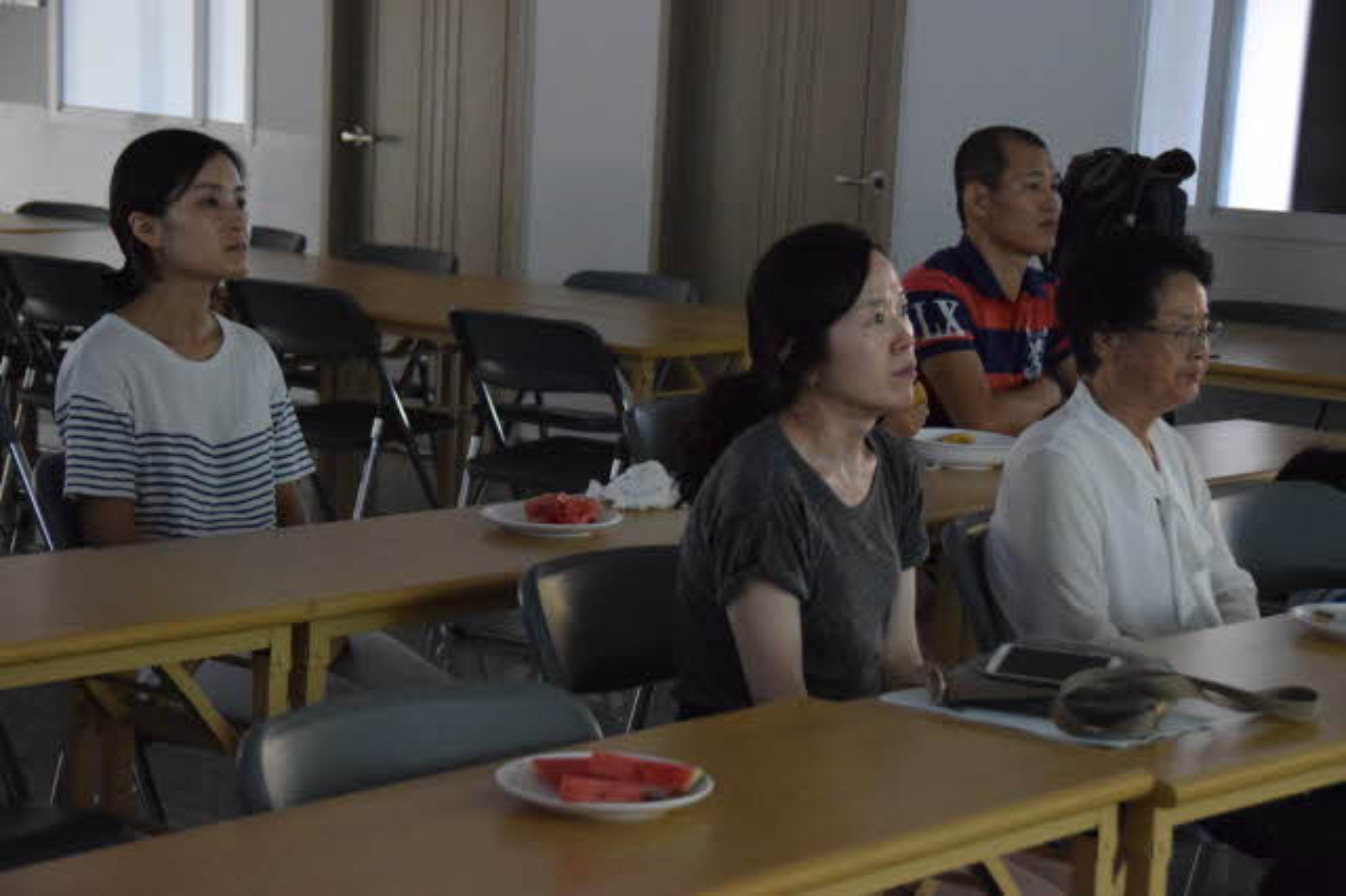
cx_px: 673
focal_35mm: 84
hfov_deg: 24.2
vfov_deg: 16.2
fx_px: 3139
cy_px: 448
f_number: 4.8
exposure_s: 1/50
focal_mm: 56
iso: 6400
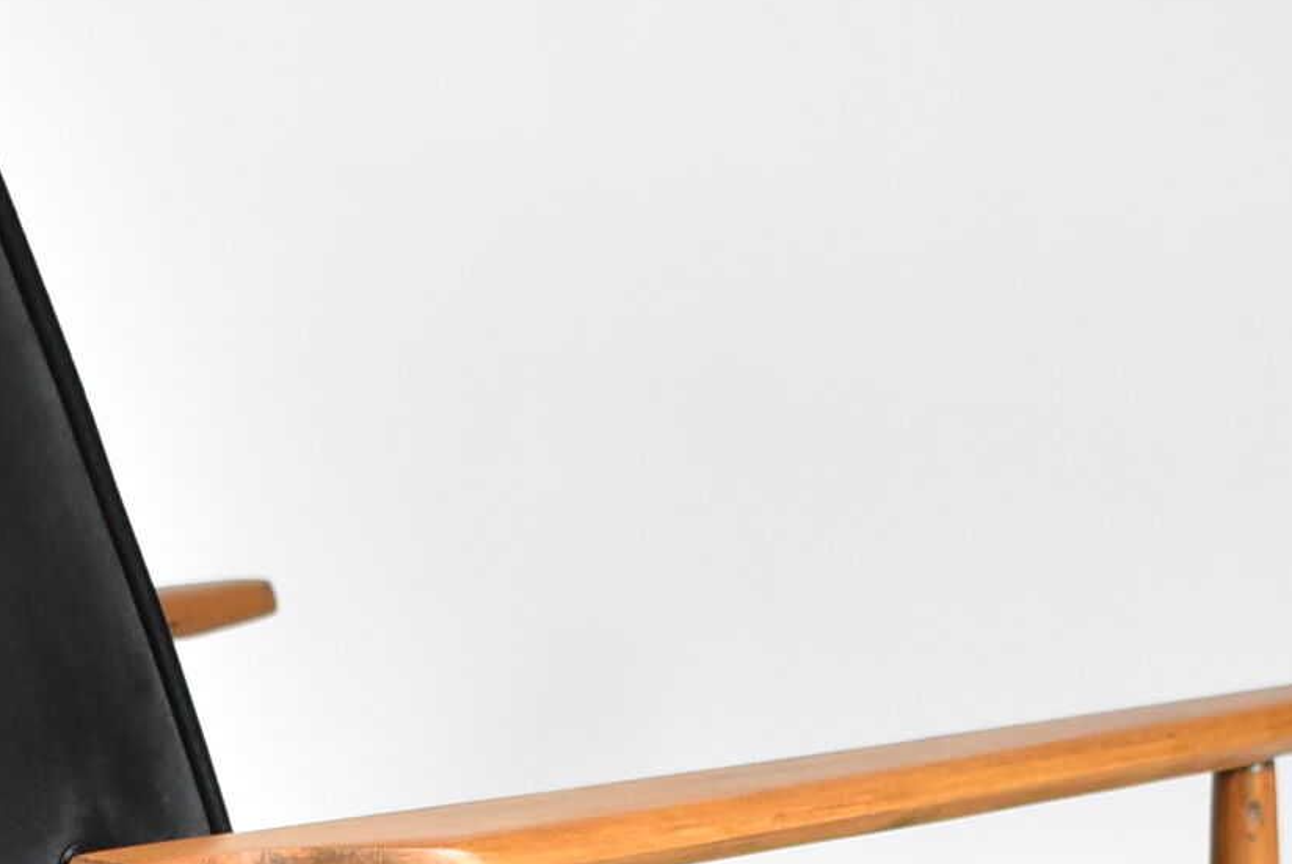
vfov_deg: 8.0
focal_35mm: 169
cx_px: 210
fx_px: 6064
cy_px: 1356
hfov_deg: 12.1
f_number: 4.2
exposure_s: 1/125
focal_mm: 31
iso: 1600
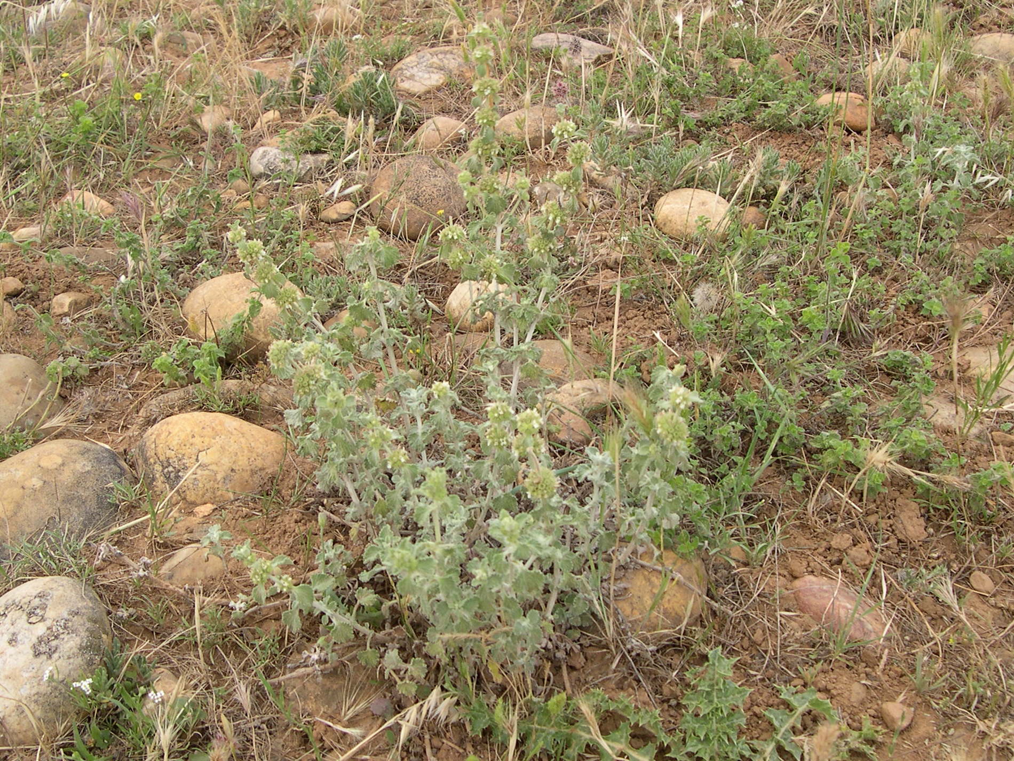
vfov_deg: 37.7
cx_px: 507
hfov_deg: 49.0
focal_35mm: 38
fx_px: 1113
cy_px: 380
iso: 100
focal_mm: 8
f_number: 7.6
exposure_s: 1/87
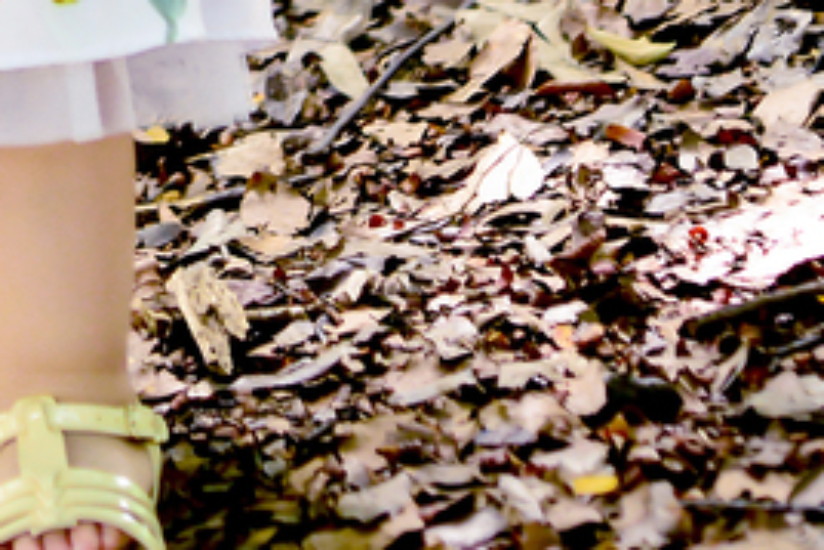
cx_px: -215
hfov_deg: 7.6
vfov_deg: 5.0
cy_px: -548
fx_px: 6160
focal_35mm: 269
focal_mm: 60
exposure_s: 1/320
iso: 1000
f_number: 3.2
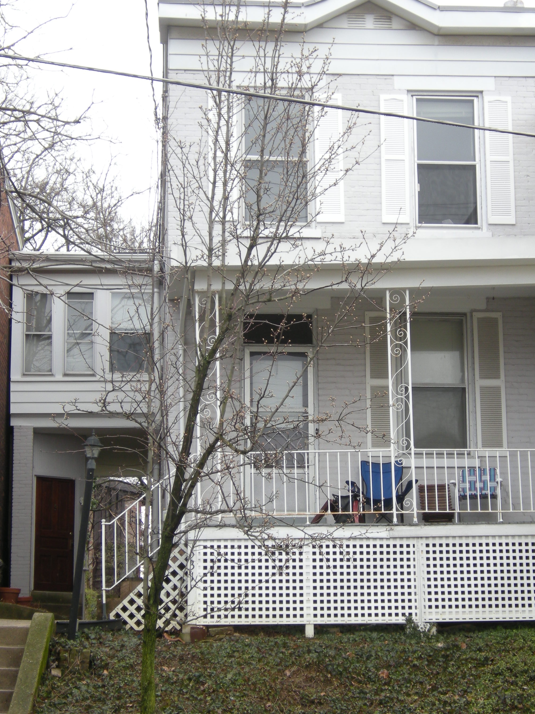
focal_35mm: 84
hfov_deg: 17.6
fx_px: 1731
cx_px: 311
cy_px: 376
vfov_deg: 23.3
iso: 64
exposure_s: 1/60
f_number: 4.4
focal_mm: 11.5
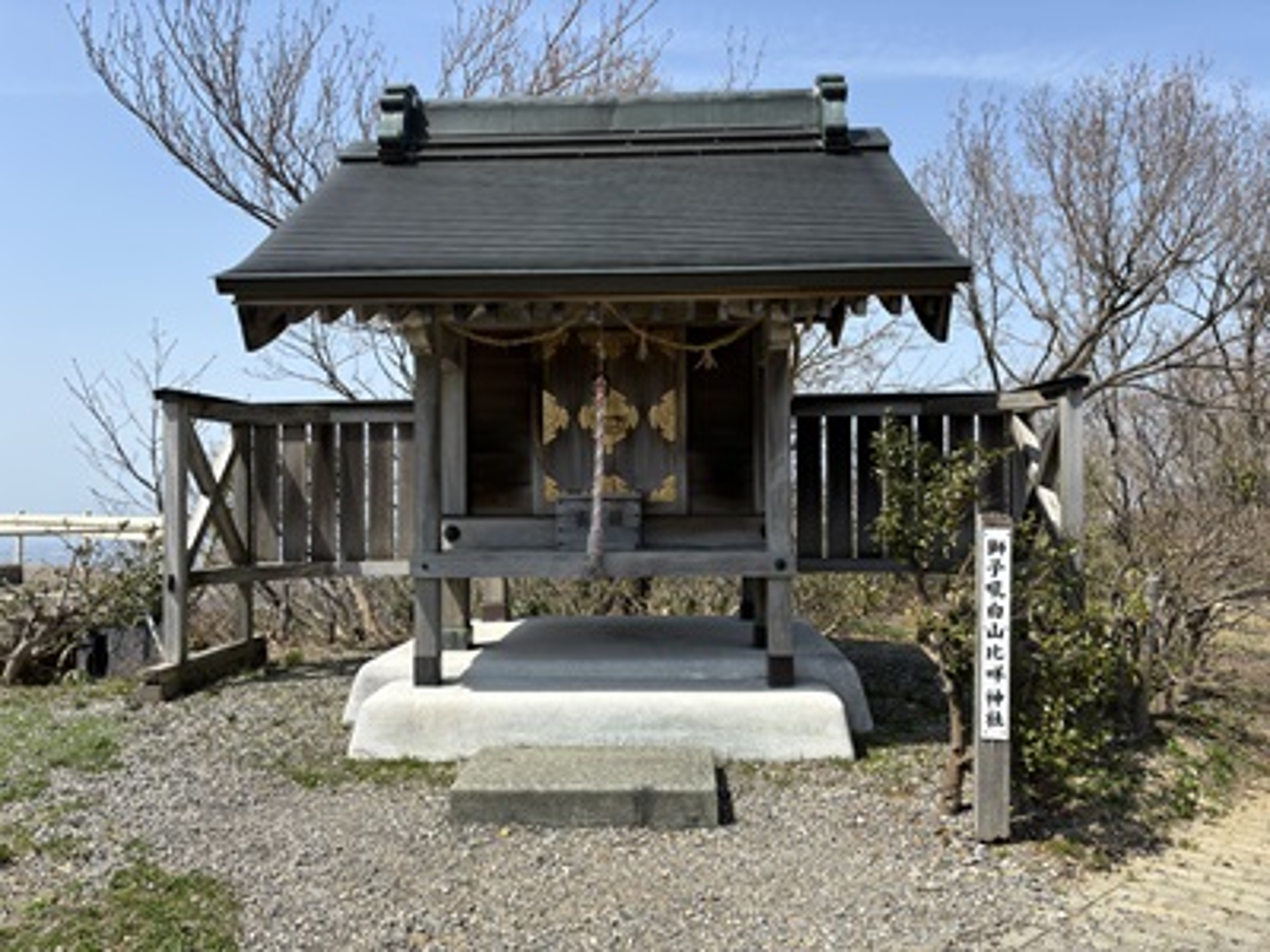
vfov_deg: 53.1
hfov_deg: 67.3
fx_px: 954
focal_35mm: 26
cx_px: 635
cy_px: 476
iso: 50
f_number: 1.6
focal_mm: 5.96
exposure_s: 1/2513
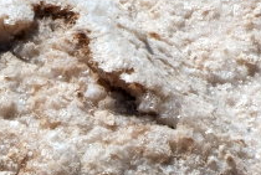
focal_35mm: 442
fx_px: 3211
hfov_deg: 4.6
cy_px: 277
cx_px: 14
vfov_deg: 3.1
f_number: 32
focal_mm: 62
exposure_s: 1/40
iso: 100
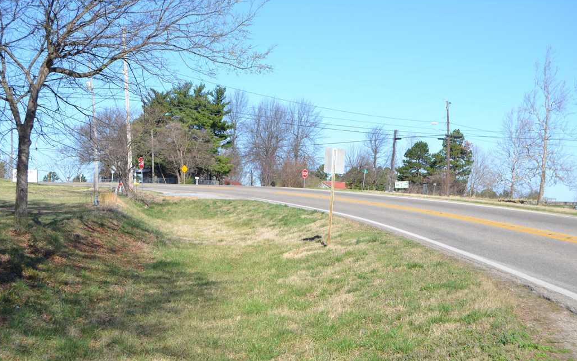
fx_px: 959
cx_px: 287
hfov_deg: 33.5
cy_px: 197
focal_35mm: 61
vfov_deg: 21.3
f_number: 7.1
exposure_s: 1/200
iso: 100
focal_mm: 38
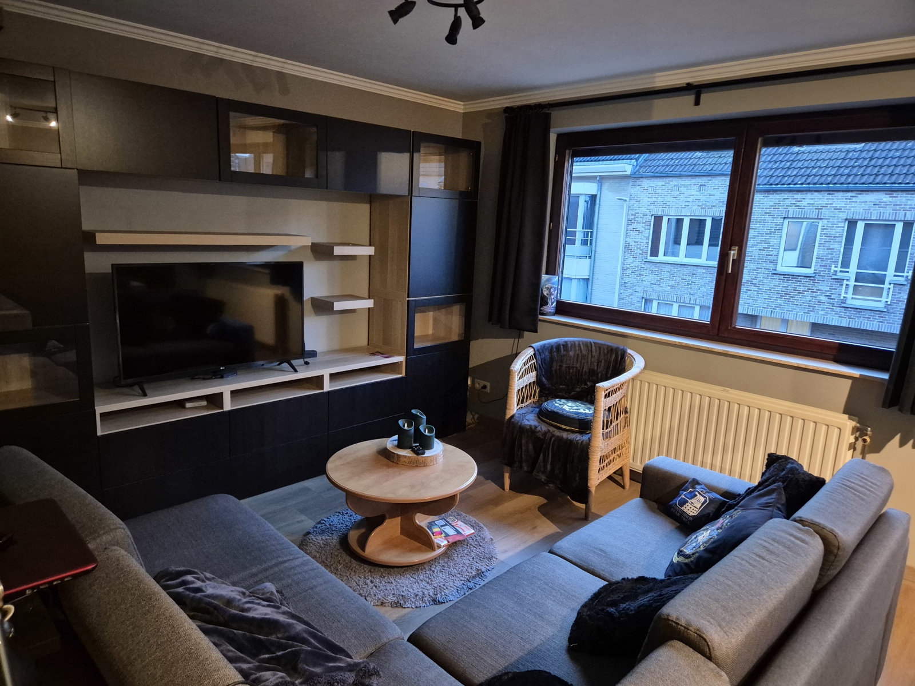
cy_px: 343
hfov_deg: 73.9
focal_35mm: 23
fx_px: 608
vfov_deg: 58.9
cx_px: 458
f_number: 1.8
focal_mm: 5.4
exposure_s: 1/50
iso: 2000
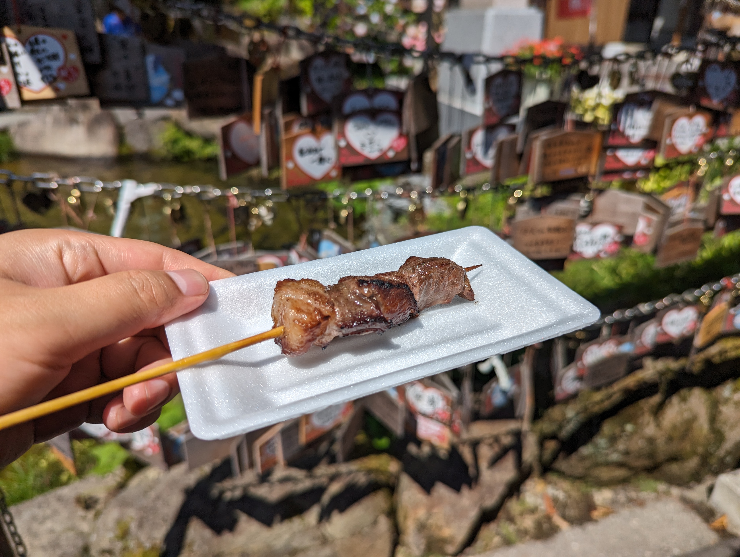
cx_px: 370
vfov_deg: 56.9
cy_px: 278
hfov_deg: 71.5
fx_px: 514
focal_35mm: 24
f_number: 1.85
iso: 46
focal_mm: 6.81
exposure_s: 1/4348
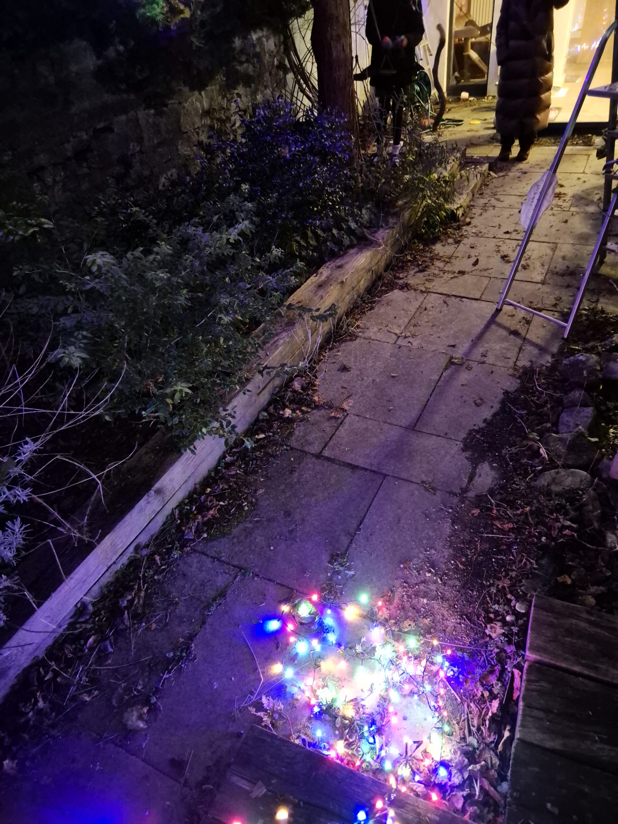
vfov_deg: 73.9
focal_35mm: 23
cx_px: 309
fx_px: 547
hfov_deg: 58.9
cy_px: 412
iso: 3200
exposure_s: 1/15
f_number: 1.8
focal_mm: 5.4
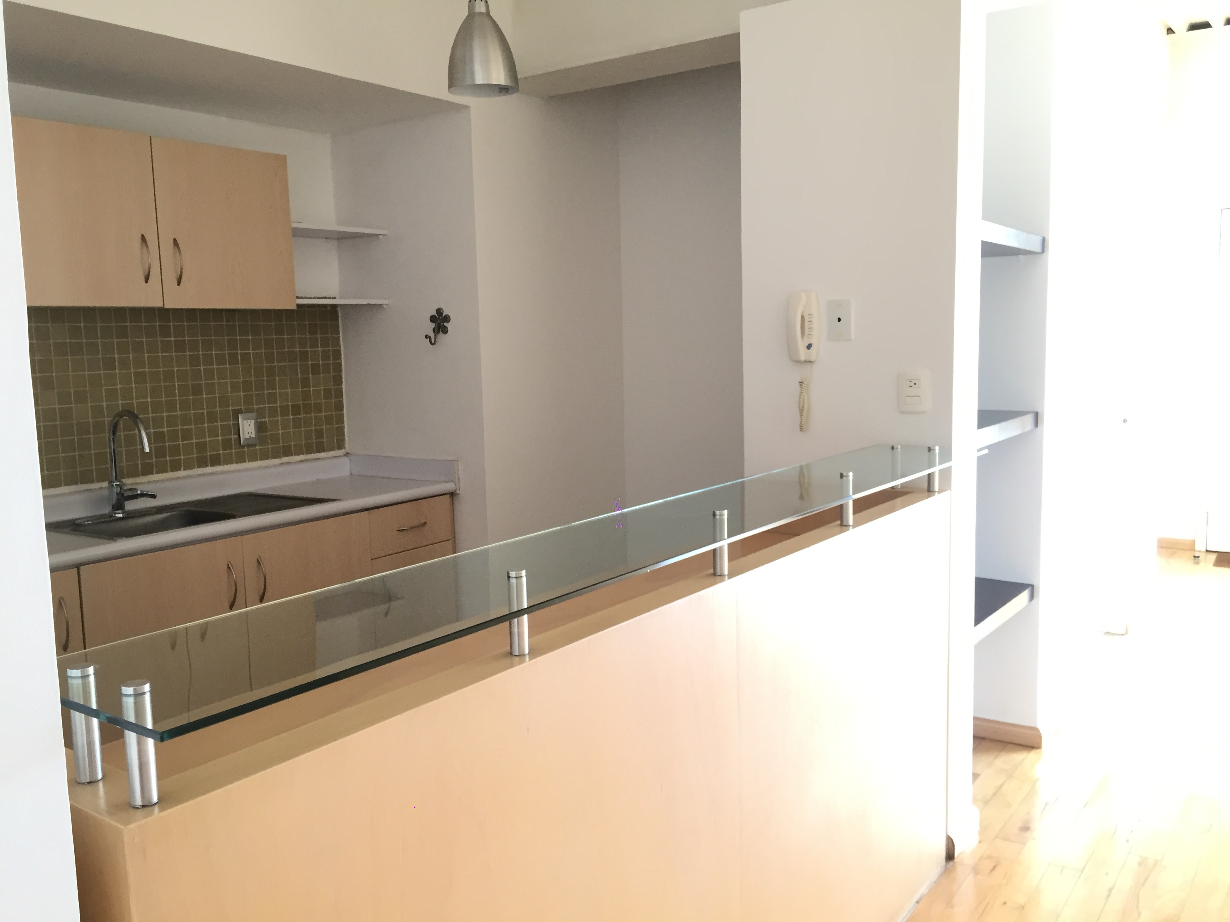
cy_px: 461
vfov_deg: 48.2
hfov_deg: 61.7
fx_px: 1030
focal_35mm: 29
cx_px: 615
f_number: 2.2
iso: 50
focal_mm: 4.15
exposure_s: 1/30
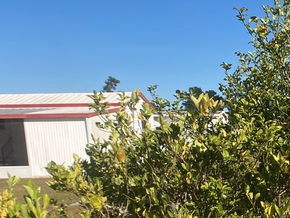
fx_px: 679
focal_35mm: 81
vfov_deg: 17.8
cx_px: 316
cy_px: 216
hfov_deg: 22.8
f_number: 1.8
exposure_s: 1/2208
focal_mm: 3.99
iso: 20
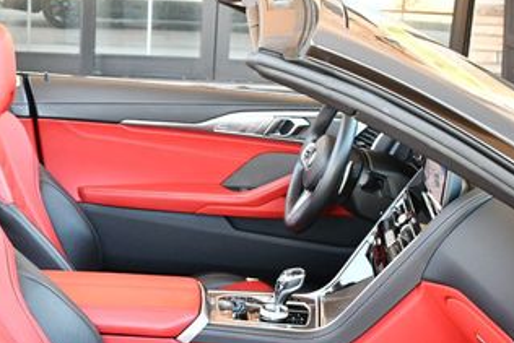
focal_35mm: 73
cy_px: 310
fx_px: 1043
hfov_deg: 27.5
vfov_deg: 18.4
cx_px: 155
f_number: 3.5
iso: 800
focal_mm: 18
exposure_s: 1/125
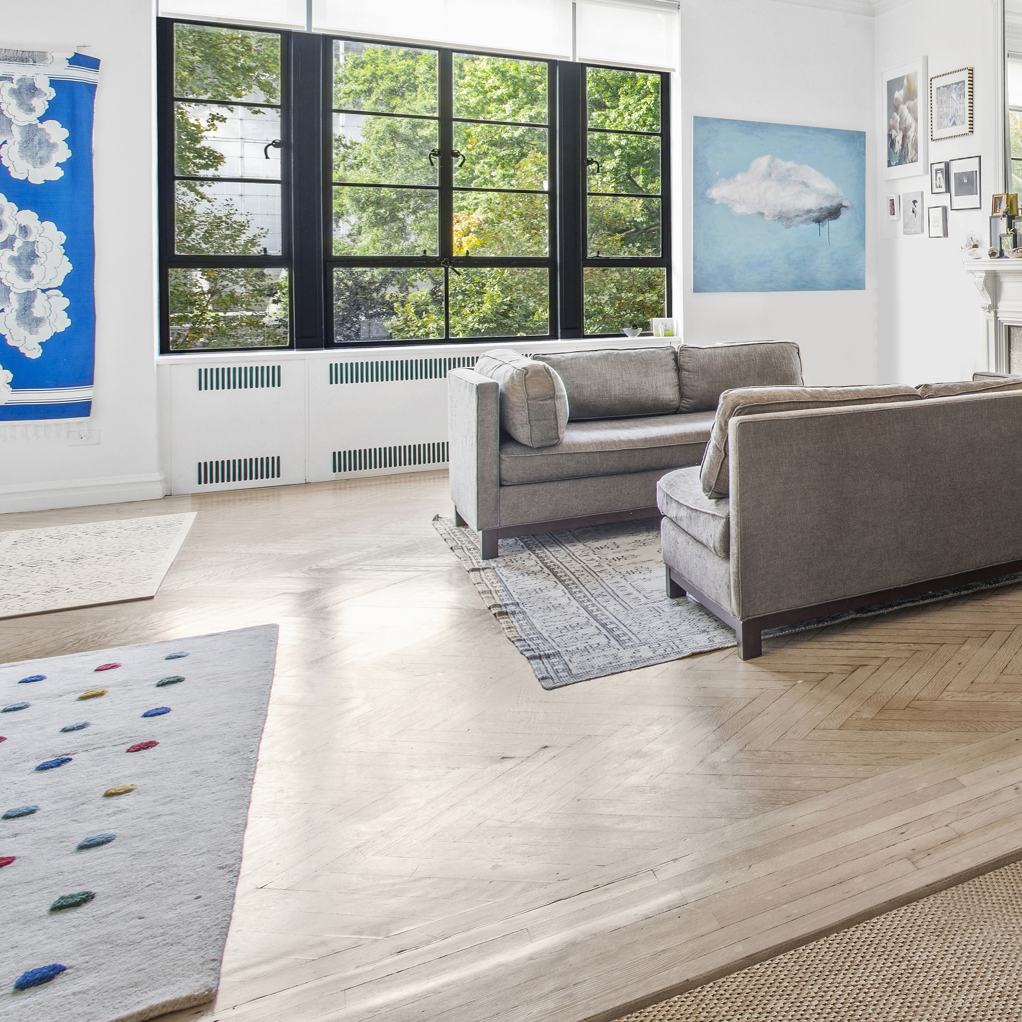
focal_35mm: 30
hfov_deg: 39.1
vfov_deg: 52.9
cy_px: 333
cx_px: 1229
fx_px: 1002
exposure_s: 3
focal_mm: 14
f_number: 11
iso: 100
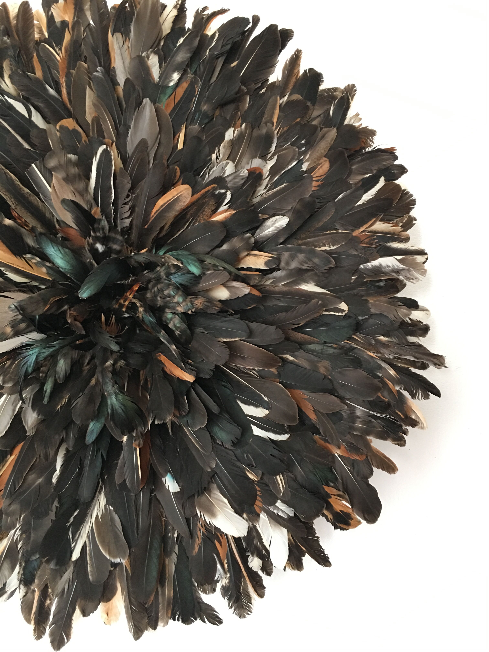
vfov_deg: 61.7
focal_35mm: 29
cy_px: 326
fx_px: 546
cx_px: 244
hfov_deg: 48.2
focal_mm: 4.15
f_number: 2.2
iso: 100
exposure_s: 1/17
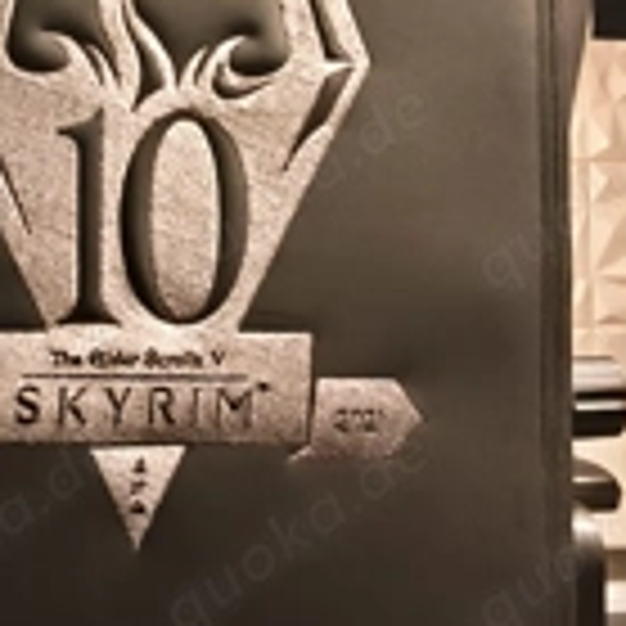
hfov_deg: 32.7
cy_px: 257
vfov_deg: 33.3
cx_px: 149
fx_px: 1043
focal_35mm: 51
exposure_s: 1/11.1
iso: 2000
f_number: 2.2
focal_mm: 1.91
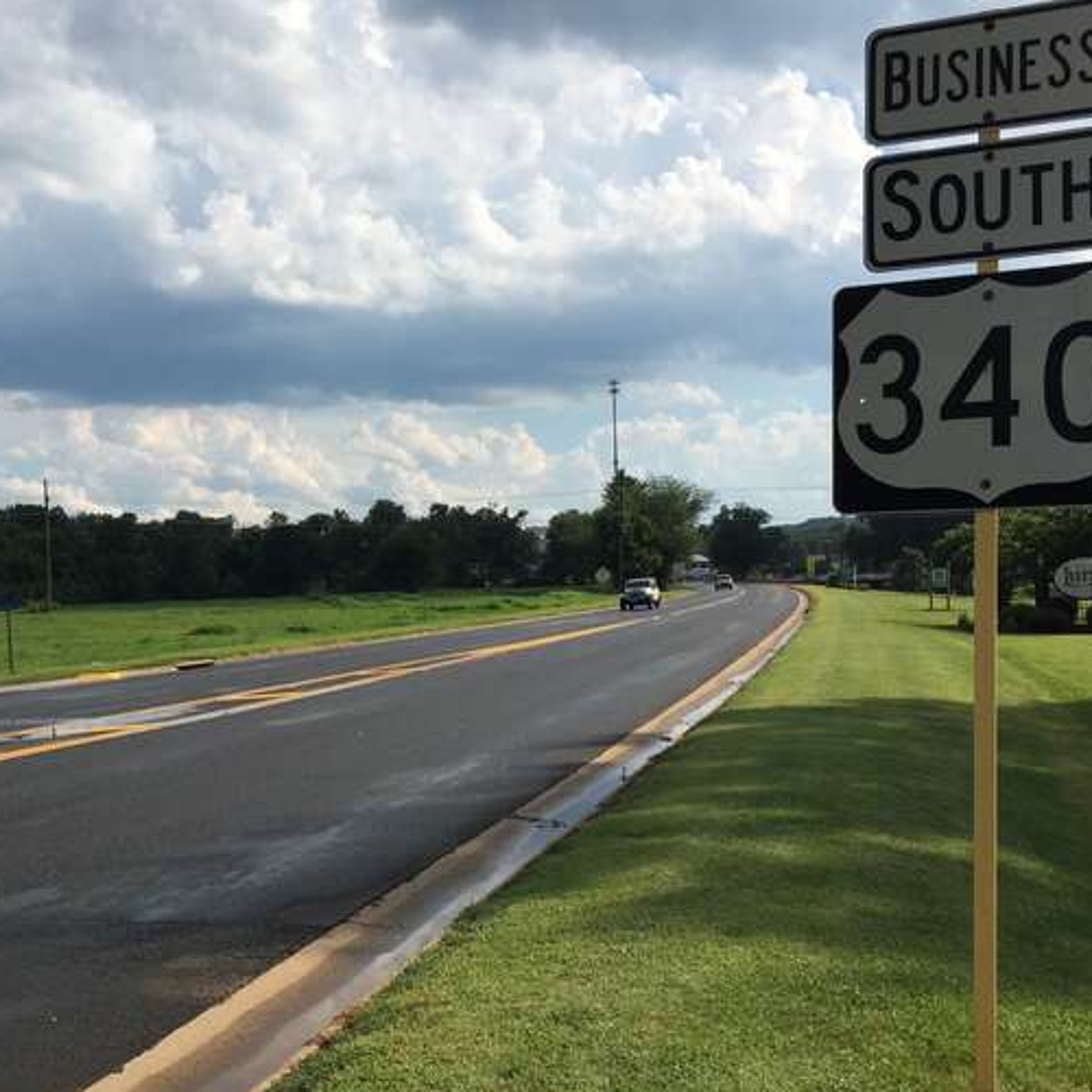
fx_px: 1463
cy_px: 618
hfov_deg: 40.3
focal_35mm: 41
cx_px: 336
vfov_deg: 40.8
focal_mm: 4.15
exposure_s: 1/2825
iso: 32
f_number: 2.2
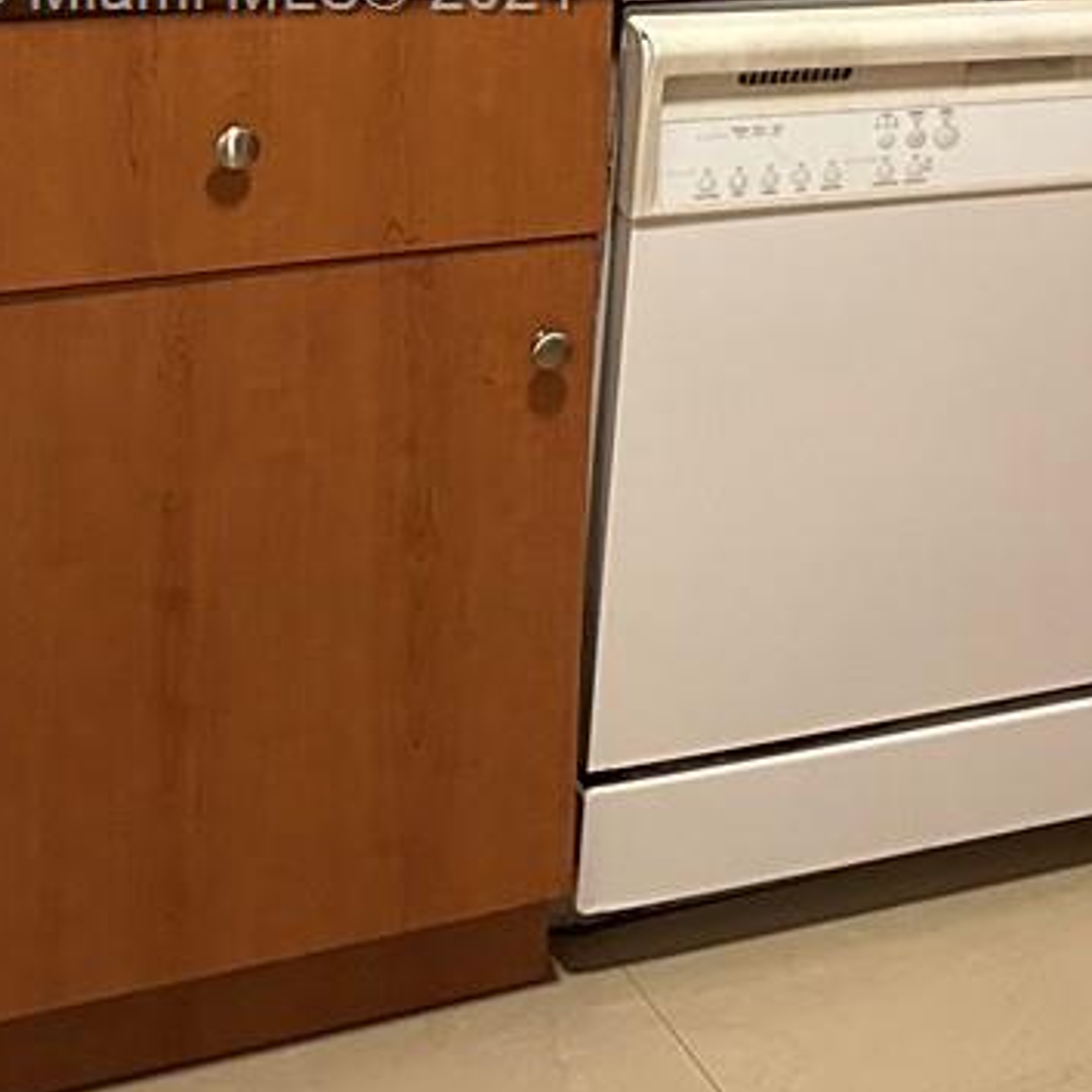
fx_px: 3426
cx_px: 2058
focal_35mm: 96
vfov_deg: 17.7
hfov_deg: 15.2
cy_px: -6
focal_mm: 6.86
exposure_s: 1/60
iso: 500
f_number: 1.78
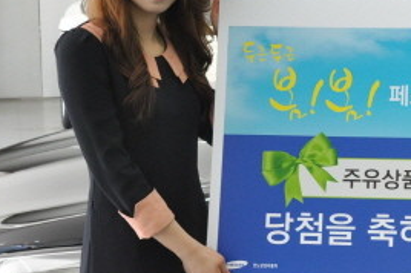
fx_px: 1072
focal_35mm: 94
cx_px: 420
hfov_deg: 20.9
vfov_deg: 14.5
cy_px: 110
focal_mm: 28
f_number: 7.1
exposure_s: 1/100
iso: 1600
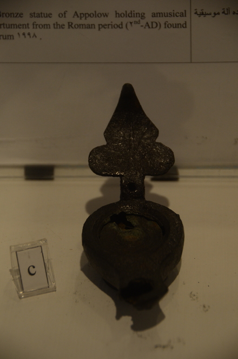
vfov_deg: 13.1
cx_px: 119
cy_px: 180
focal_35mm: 158
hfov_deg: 8.7
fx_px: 1568
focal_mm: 105
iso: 800
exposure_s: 1/25
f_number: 5.3
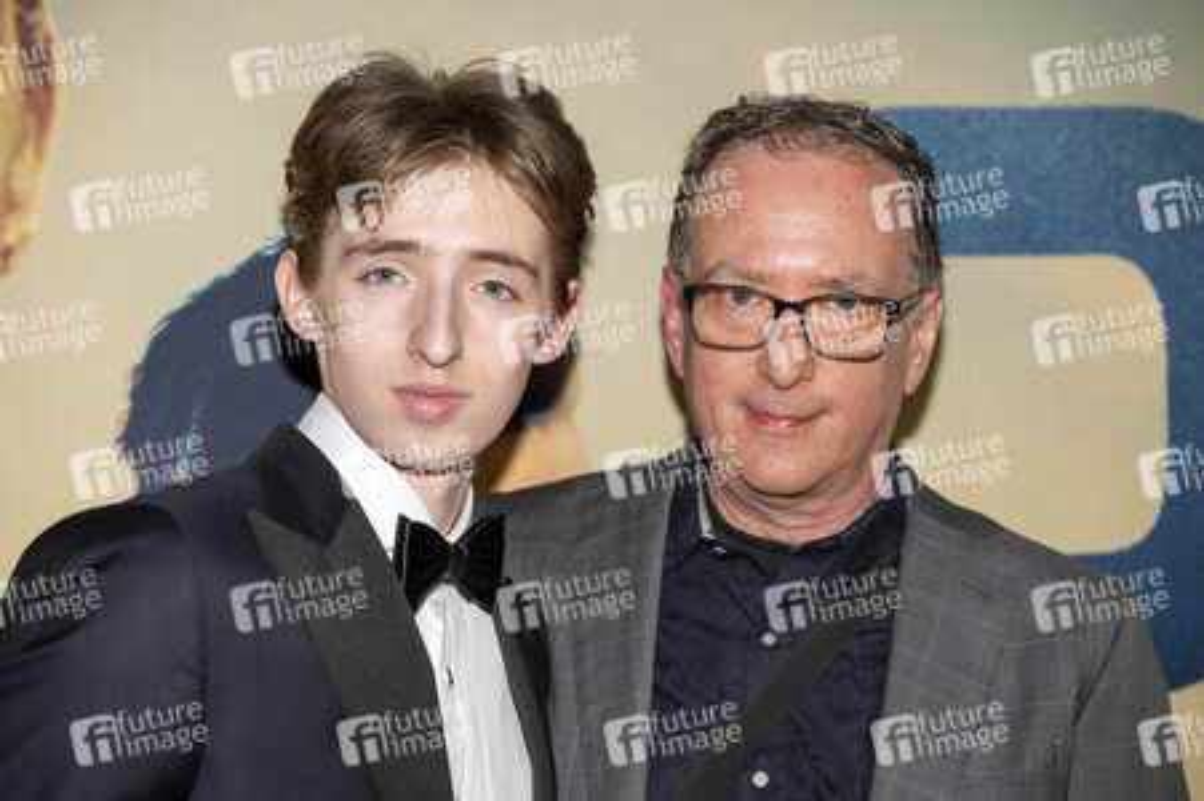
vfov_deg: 15.3
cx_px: 602
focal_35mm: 89
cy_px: 400
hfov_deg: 22.9
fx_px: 2974
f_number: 4.5
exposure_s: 1/200
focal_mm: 89
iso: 800
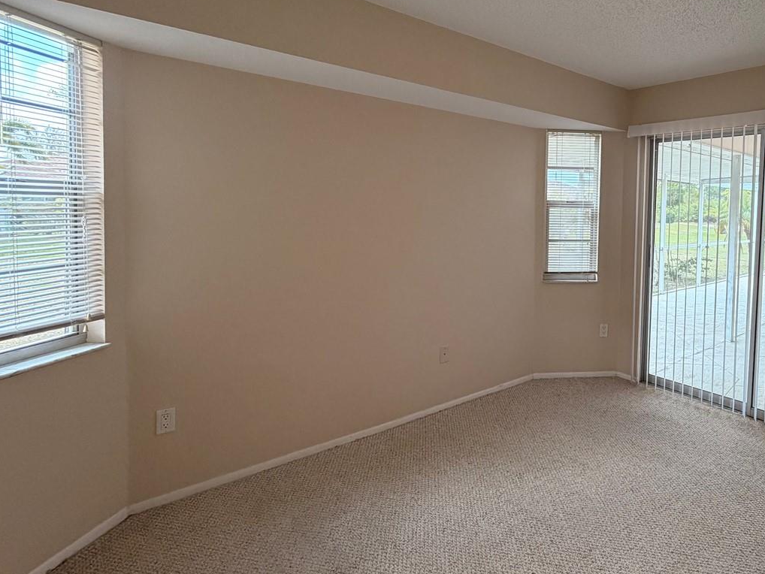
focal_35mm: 22
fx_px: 486
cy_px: 235
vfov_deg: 60.7
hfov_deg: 72.0
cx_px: 558
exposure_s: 1/120
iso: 125
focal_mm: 2.22
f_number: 2.2
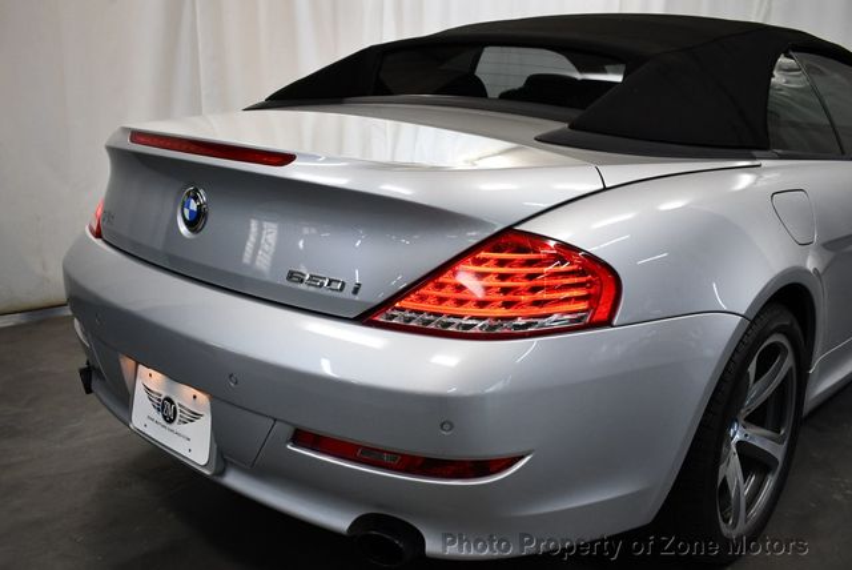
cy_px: 285
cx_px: 426
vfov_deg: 36.9
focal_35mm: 36
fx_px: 853
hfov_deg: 53.1
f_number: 3.5
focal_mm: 18
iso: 800
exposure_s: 1/250
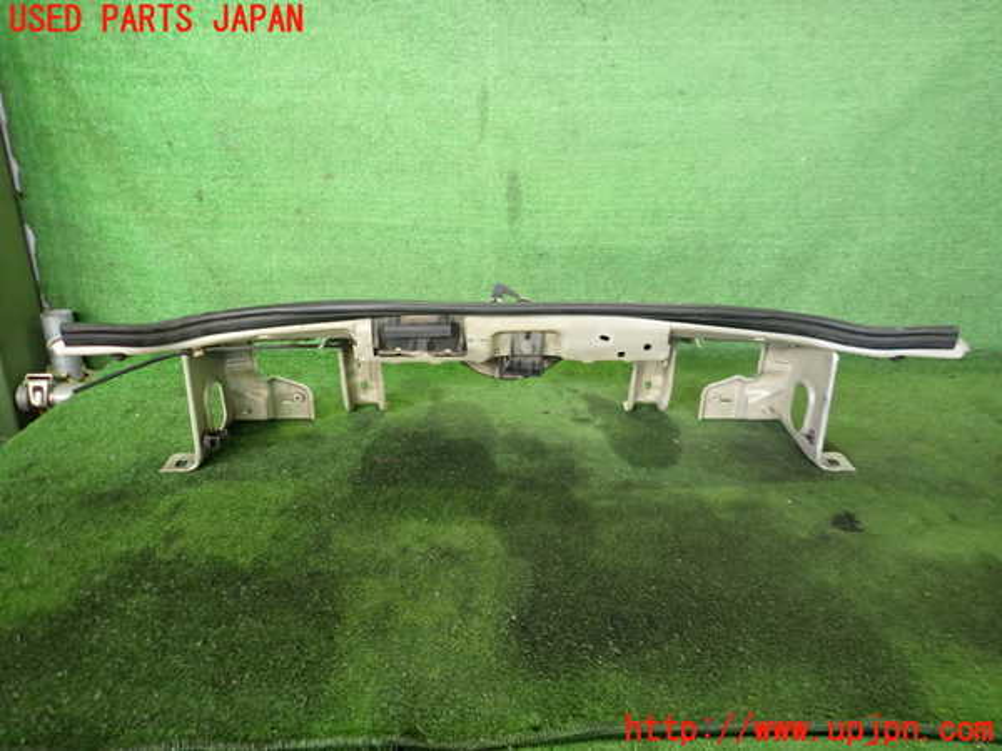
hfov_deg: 69.4
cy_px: 376
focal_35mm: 25
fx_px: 724
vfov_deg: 54.9
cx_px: 501
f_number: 2
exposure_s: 1/30
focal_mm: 4.5
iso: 200
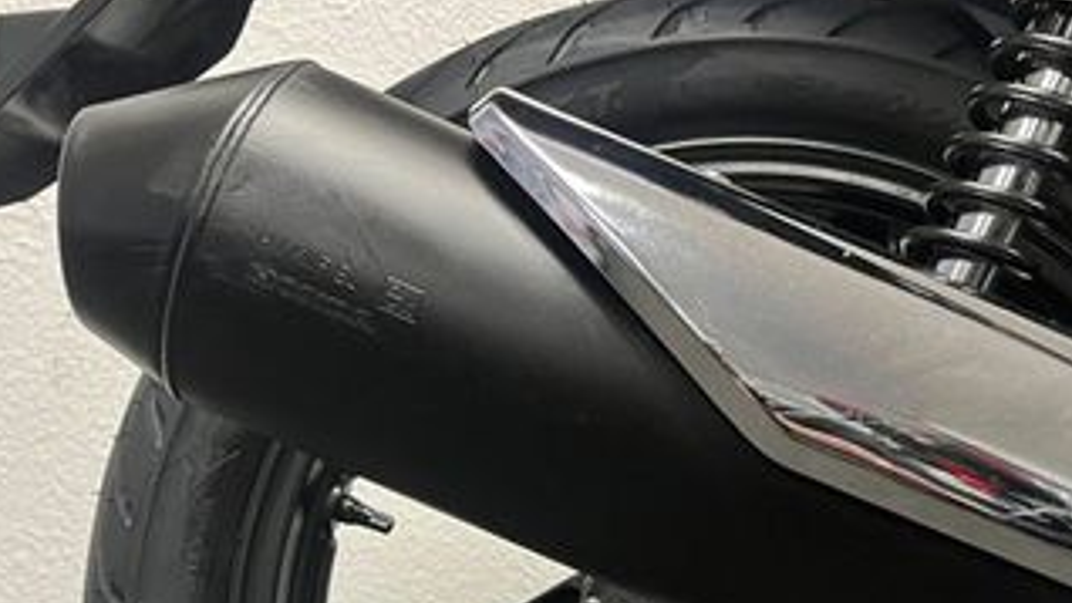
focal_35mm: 57
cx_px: 681
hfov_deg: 36.4
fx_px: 1621
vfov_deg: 20.6
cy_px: 566
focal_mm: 5.1
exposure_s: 1/50
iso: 200
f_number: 1.6
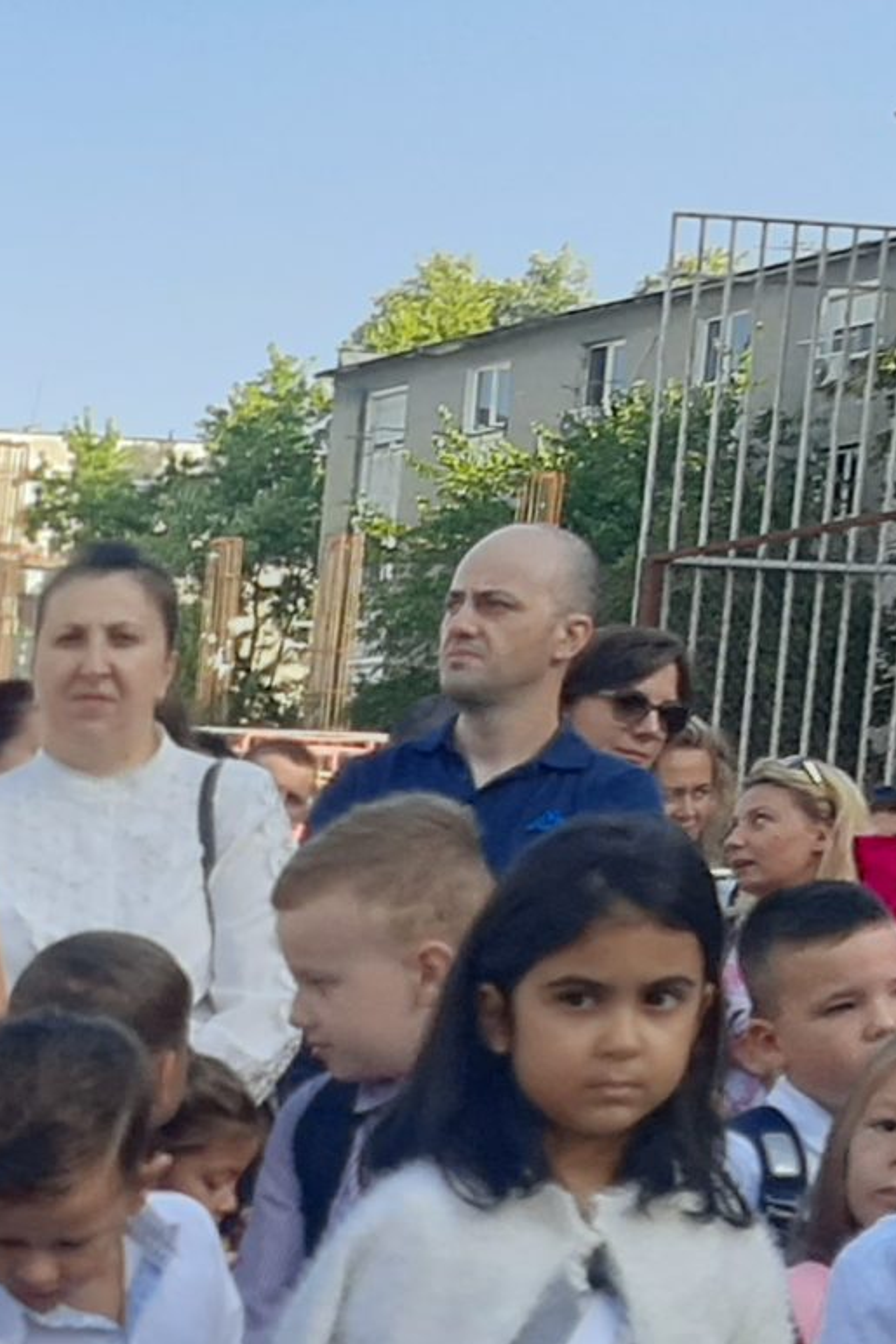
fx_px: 3473
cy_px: 1584
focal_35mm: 93
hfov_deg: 12.7
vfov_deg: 20.6
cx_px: -933
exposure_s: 1/445
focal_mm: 3.93
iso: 40
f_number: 1.7
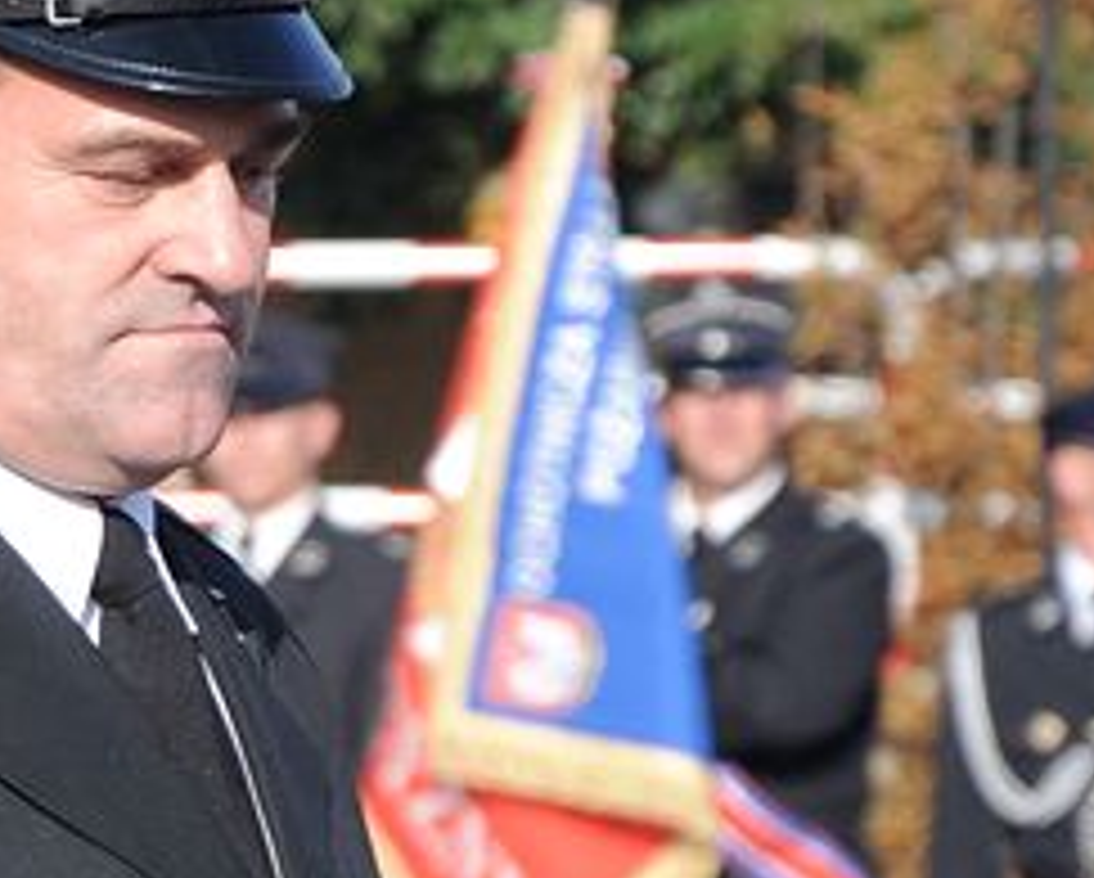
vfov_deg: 3.0
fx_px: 16716
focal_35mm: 516
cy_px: 822
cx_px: -648
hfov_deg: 3.7
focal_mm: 105
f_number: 7.1
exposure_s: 1/800
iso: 400
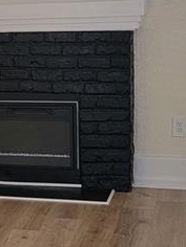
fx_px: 874
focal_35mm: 122
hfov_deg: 11.6
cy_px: 122
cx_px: -95
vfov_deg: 16.1
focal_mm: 6.7
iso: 100
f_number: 1.8
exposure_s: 1/120
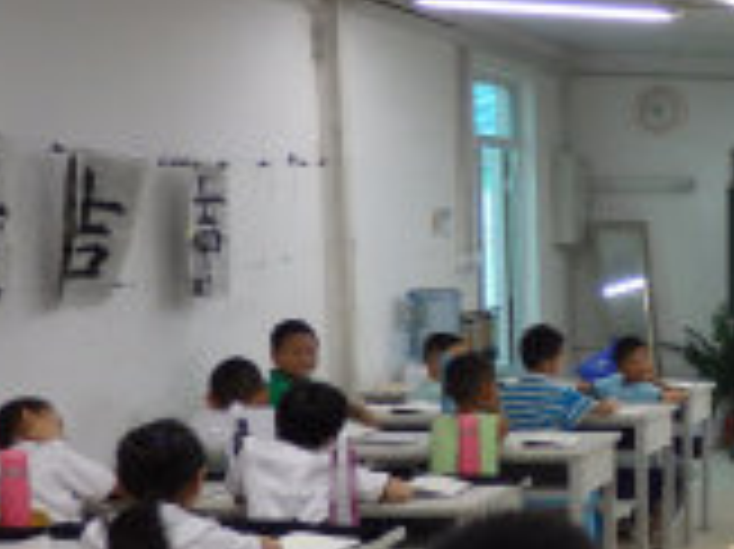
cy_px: 344
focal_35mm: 90
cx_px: 1072
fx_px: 1907
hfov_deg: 19.3
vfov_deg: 16.4
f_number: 3.3
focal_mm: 5.5
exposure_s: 1/60
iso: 250
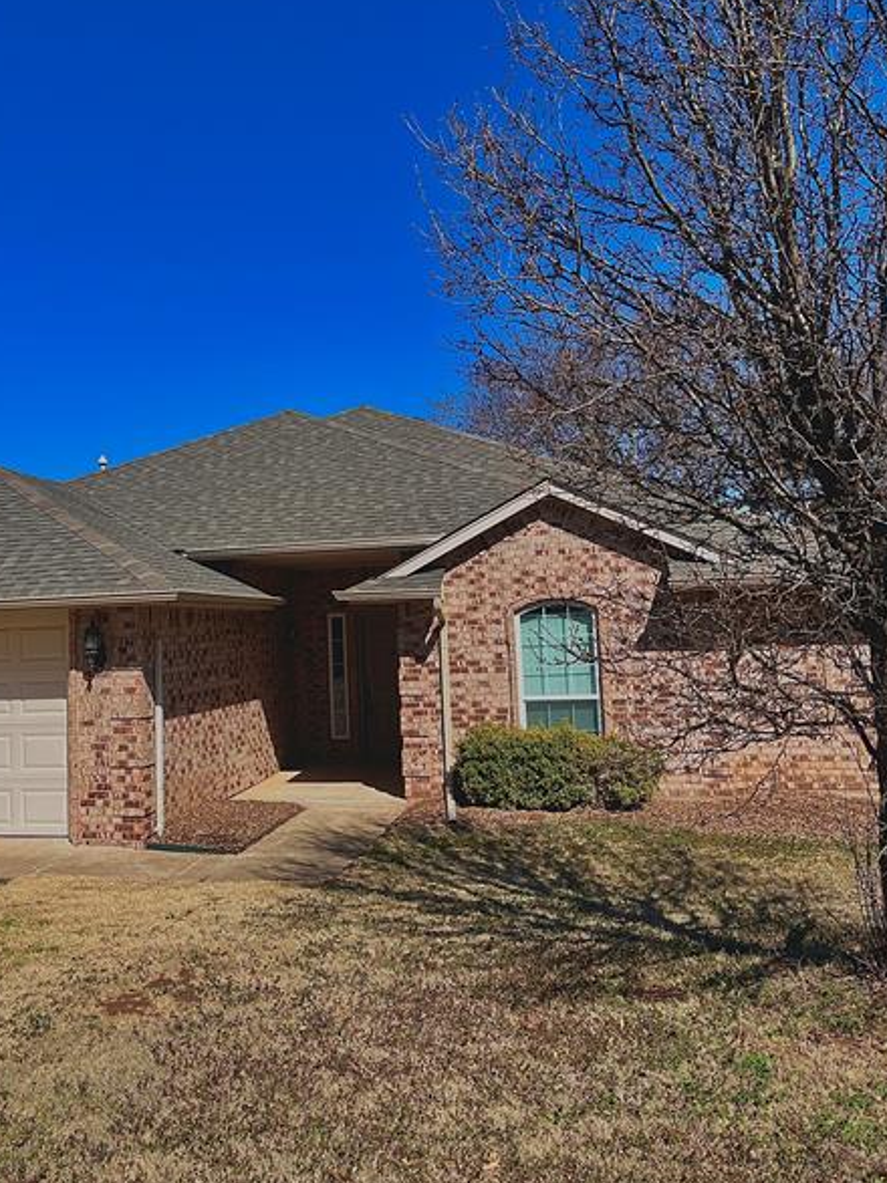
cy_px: 522
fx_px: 1162
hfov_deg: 41.4
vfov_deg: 53.8
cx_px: 327
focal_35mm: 34
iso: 50
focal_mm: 5.1
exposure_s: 1/4149
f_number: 1.6
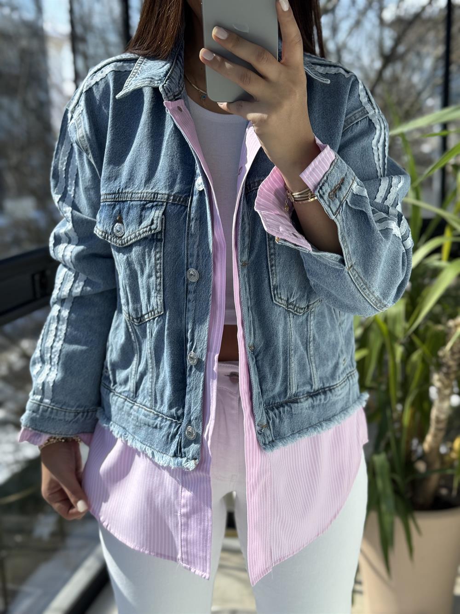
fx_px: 850
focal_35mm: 48
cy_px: 307
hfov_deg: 30.3
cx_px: 230
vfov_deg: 39.7
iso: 64
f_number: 1.78
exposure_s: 1/1287
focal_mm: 6.76
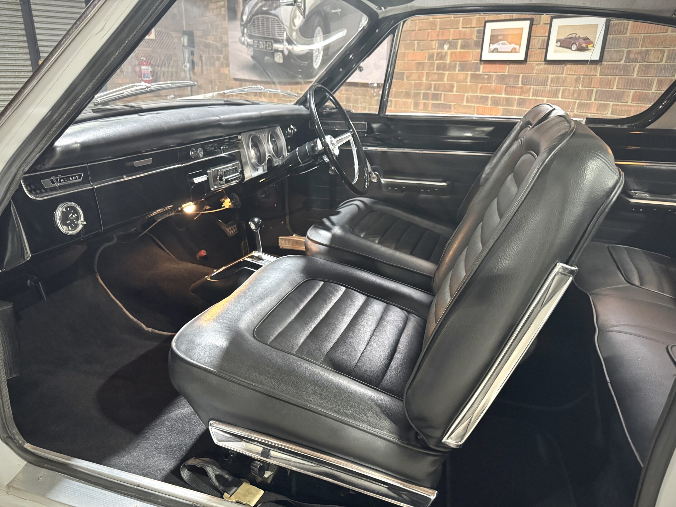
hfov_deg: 71.6
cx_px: 338
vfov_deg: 56.8
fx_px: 469
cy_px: 254
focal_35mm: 24
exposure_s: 1/33
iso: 800
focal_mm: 6.76
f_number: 1.78
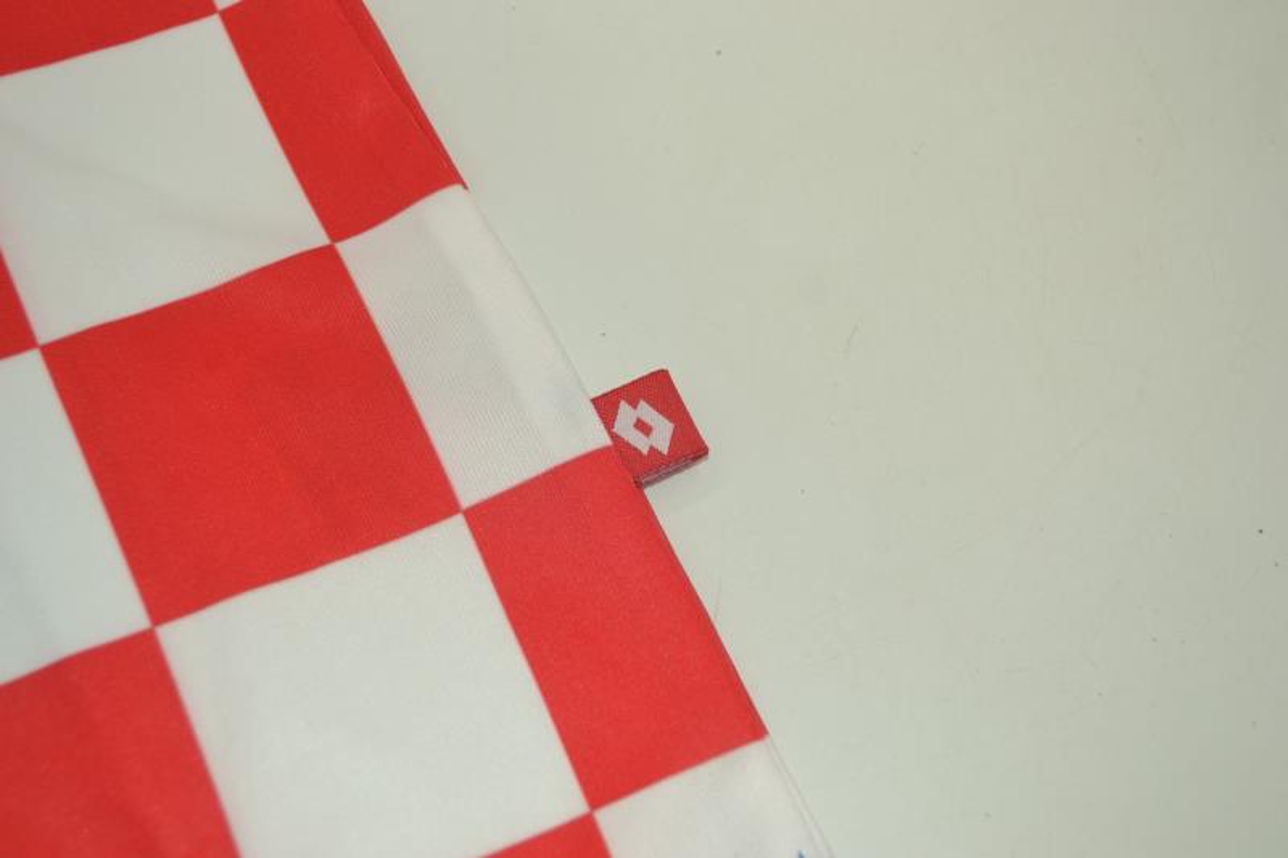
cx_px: 644
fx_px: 1824
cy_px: 429
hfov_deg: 38.9
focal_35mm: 51
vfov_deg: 26.5
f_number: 5
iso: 200
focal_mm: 34
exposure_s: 1/160
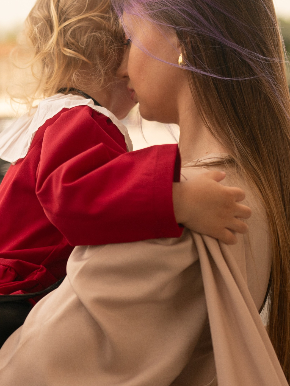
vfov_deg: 21.5
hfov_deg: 16.1
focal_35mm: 91
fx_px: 1017
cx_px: 61
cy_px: 161
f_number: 2
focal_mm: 35
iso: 250
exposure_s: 1/320
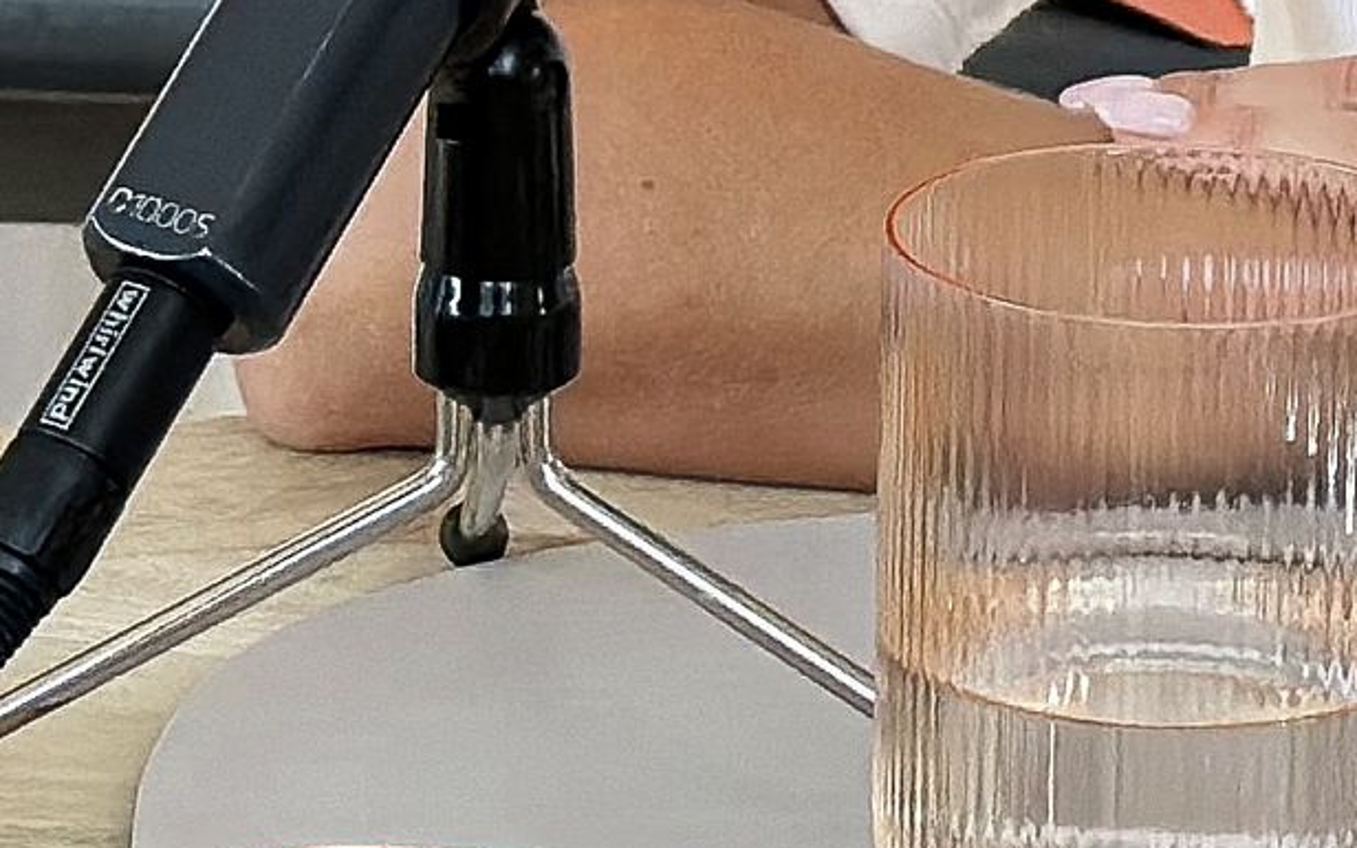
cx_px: 670
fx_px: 8395
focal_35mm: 227
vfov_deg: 5.7
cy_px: -663
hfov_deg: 9.2
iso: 80
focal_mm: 6.86
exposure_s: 1/950
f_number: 1.8
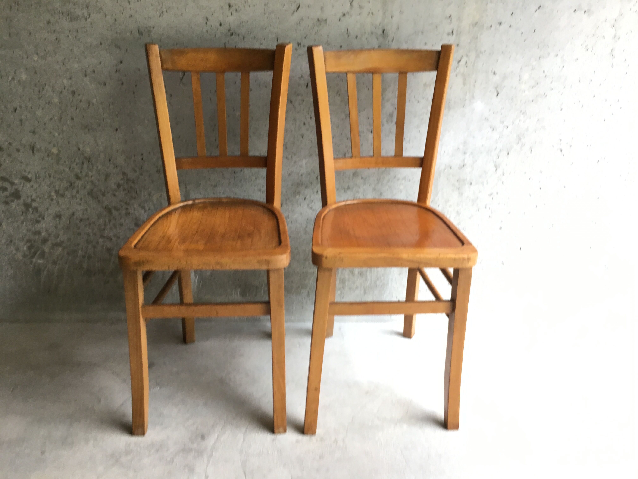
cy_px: 240
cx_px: 319
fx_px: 534
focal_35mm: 29
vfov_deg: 48.2
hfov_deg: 61.7
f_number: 2.2
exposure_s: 1/33
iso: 50
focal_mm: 4.15
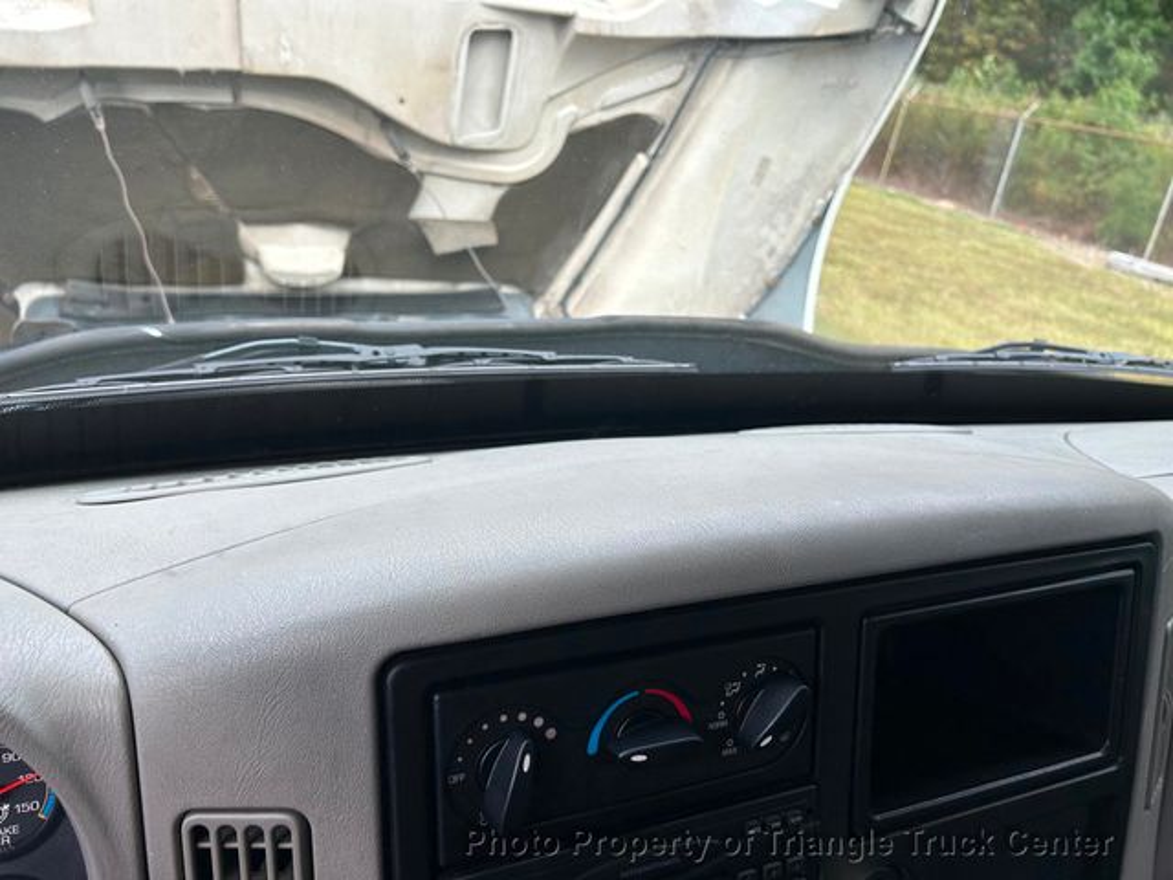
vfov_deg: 53.1
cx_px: 586
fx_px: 881
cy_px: 440
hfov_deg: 67.3
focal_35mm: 26
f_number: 1.5
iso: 50
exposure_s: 1/808
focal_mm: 5.7
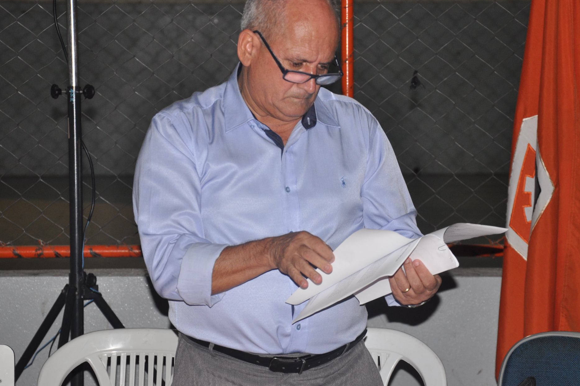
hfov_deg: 16.9
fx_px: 1947
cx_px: 283
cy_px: 181
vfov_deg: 11.3
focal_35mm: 121
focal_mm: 70
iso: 640
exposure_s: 1/60
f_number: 5.3
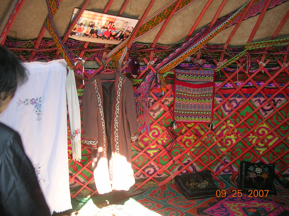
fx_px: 317
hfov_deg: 49.0
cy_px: 108
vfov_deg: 37.7
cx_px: 144
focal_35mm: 38
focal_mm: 5.8
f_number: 2.8
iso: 50
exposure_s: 1/30
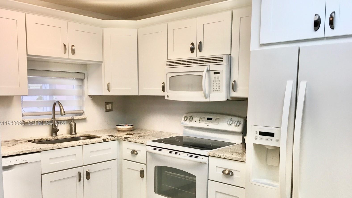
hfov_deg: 61.0
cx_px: 175
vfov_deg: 36.5
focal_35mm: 32
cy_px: 123
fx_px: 299
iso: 32
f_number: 2.2
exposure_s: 1/30
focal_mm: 4.15
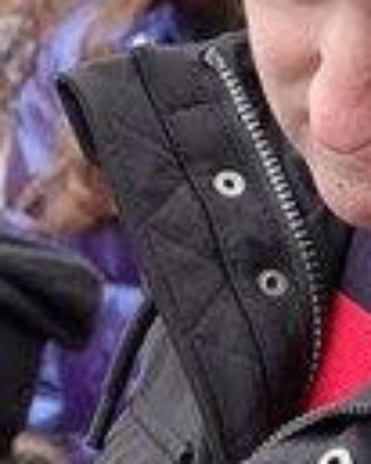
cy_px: 419
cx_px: -130
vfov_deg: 3.1
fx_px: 8712
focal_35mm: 634
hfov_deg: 2.4
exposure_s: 1/100
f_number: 3.5
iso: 160
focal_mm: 31.33
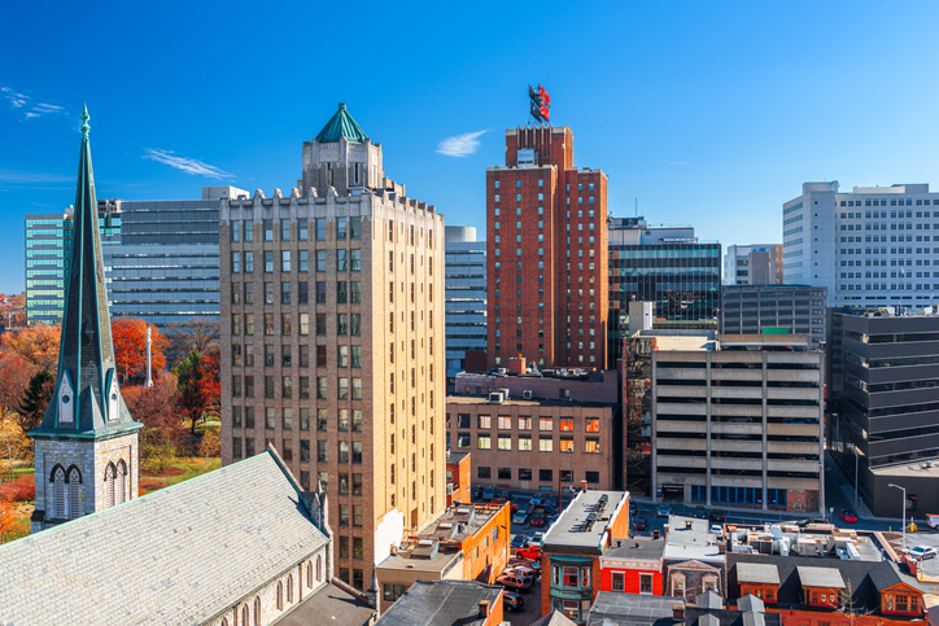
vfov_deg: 37.9
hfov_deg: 54.4
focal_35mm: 35
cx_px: 470
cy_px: 313
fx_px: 913
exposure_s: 1/80
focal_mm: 35
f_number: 8
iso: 110
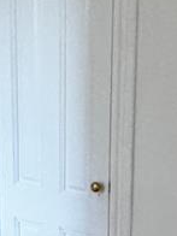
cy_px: 217
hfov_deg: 13.8
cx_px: 117
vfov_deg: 18.1
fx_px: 729
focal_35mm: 107
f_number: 2.2
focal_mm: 2.22
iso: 320
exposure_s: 1/99
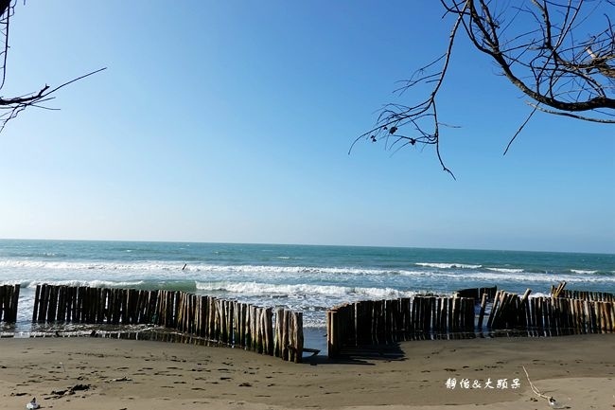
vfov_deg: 53.1
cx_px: 308
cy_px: 205
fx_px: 410
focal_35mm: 24
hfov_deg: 73.8
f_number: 5.6
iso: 125
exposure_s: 1/800
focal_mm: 9
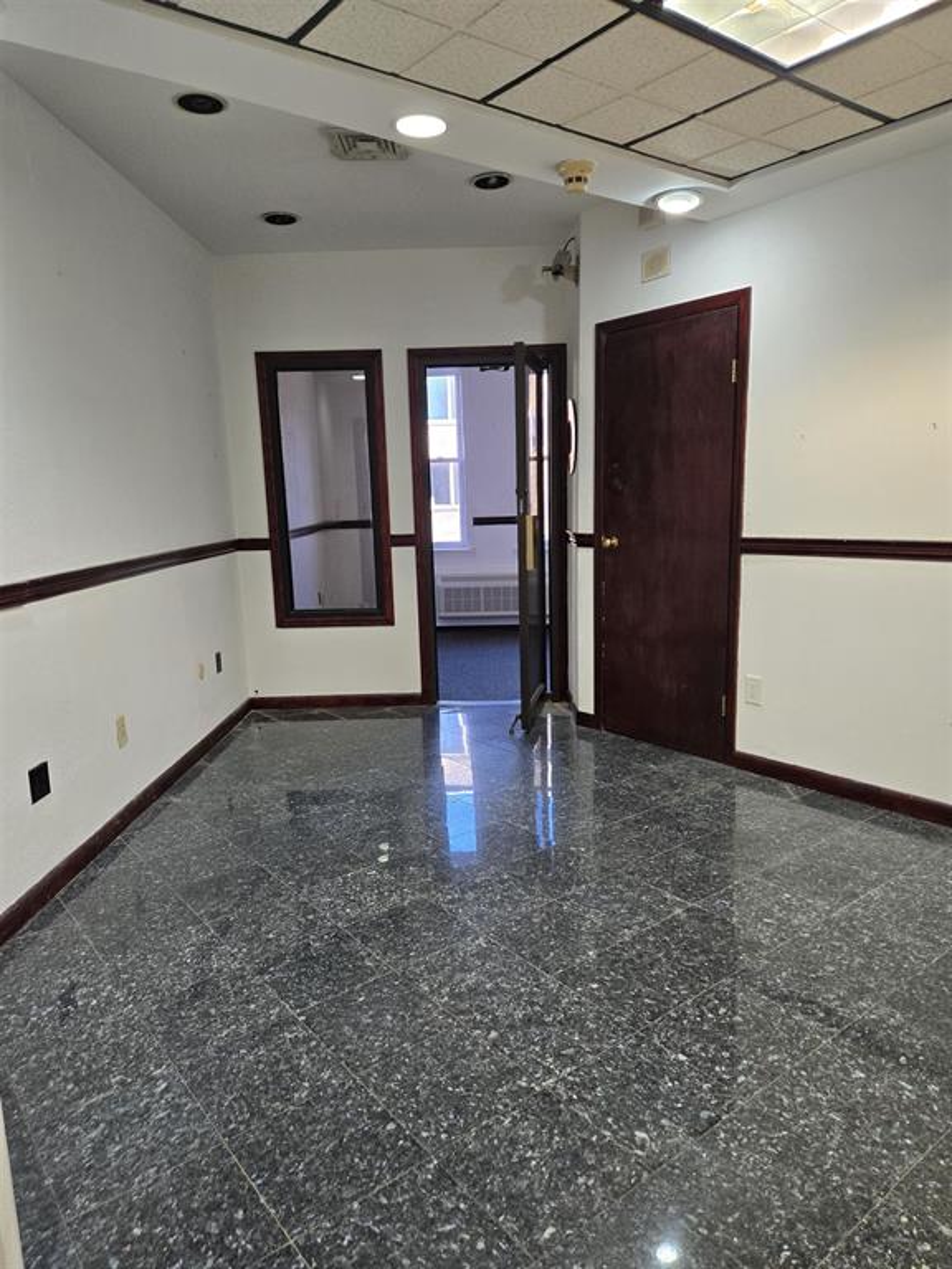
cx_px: 476
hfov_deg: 58.9
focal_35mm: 23
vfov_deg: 73.9
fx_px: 843
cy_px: 634
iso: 200
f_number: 1.8
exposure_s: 1/120
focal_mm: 5.4
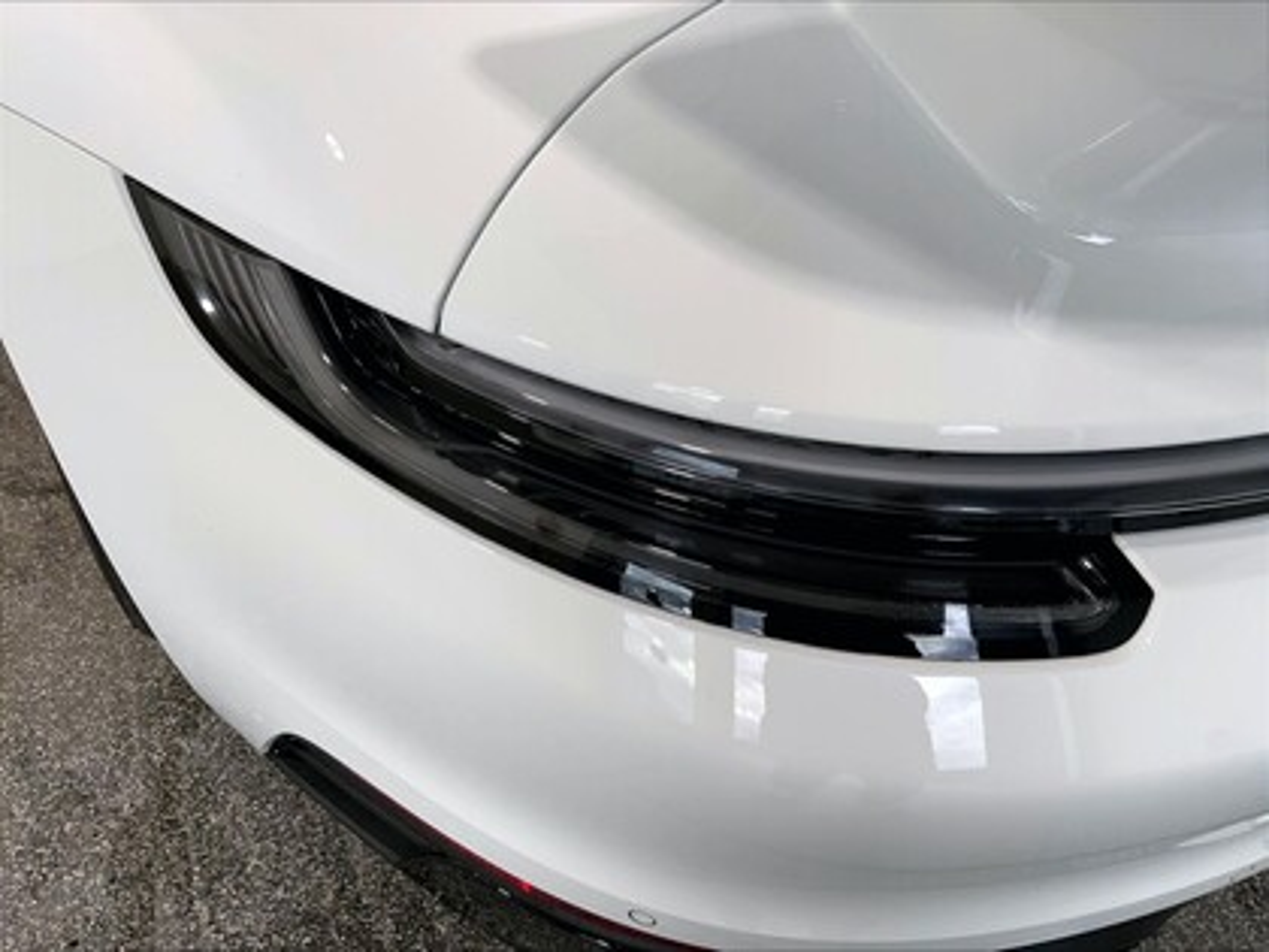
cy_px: 476
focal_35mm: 29
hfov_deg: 61.7
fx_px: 1063
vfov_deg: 48.2
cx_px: 634
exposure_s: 1/217
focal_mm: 3
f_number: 1.8
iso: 16
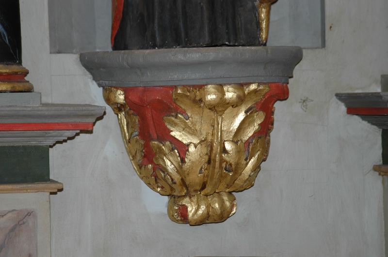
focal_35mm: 165
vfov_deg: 8.3
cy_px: 128
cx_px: 194
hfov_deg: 12.5
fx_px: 1776
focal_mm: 110
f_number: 4.2
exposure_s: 1/60
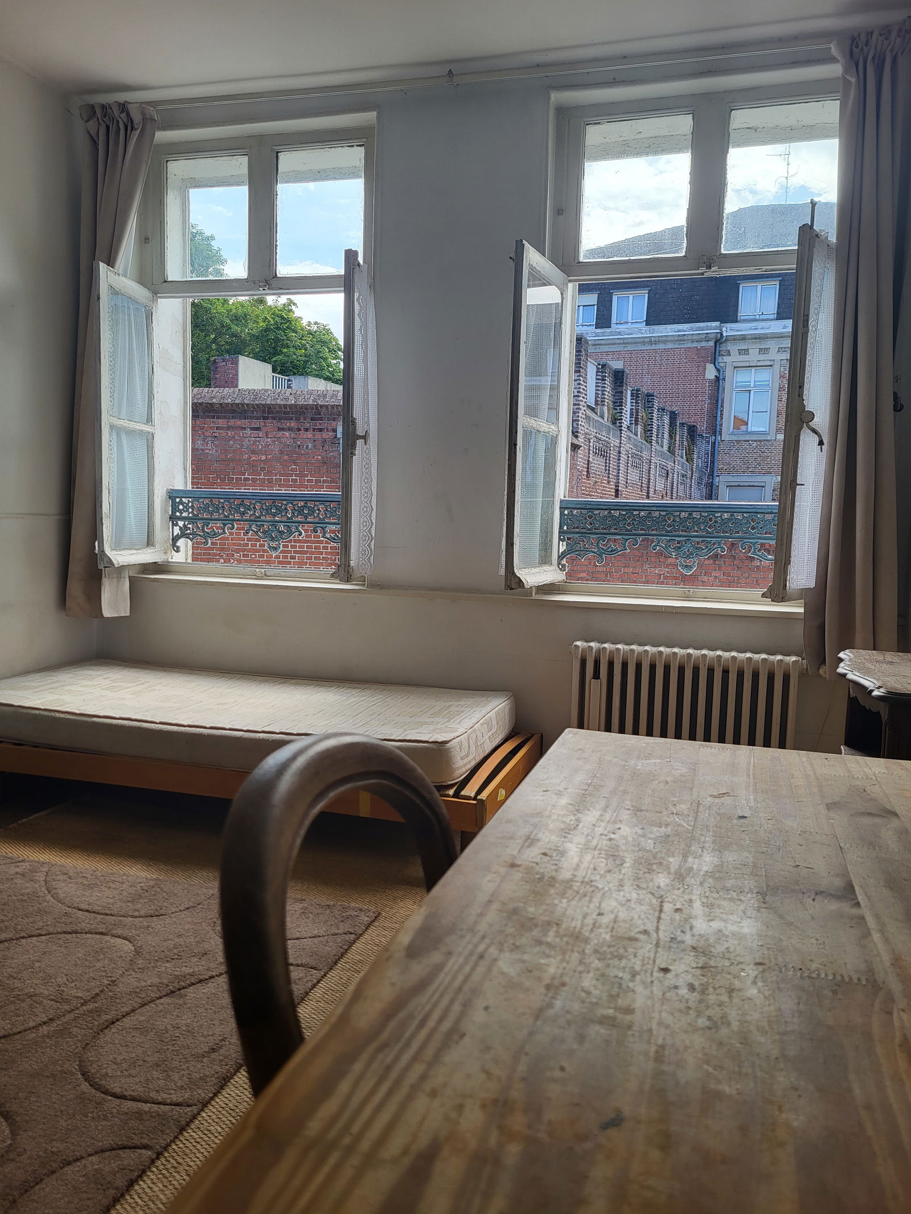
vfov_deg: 67.3
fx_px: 912
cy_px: 607
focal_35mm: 26
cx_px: 456
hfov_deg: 53.1
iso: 40
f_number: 1.8
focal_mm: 5.4
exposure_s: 1/334
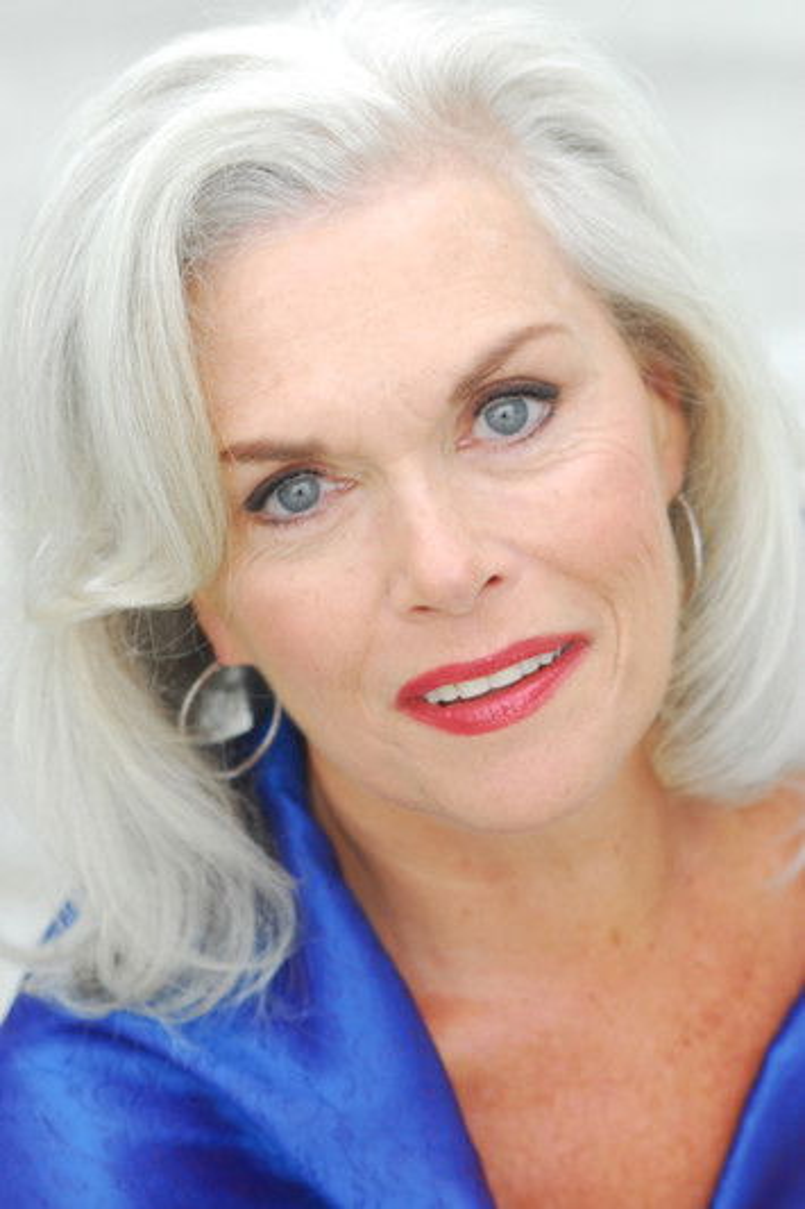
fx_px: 4279
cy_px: 604
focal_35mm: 128
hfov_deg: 10.7
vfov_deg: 16.1
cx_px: 402
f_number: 4.5
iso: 400
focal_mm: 85
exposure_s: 1/500
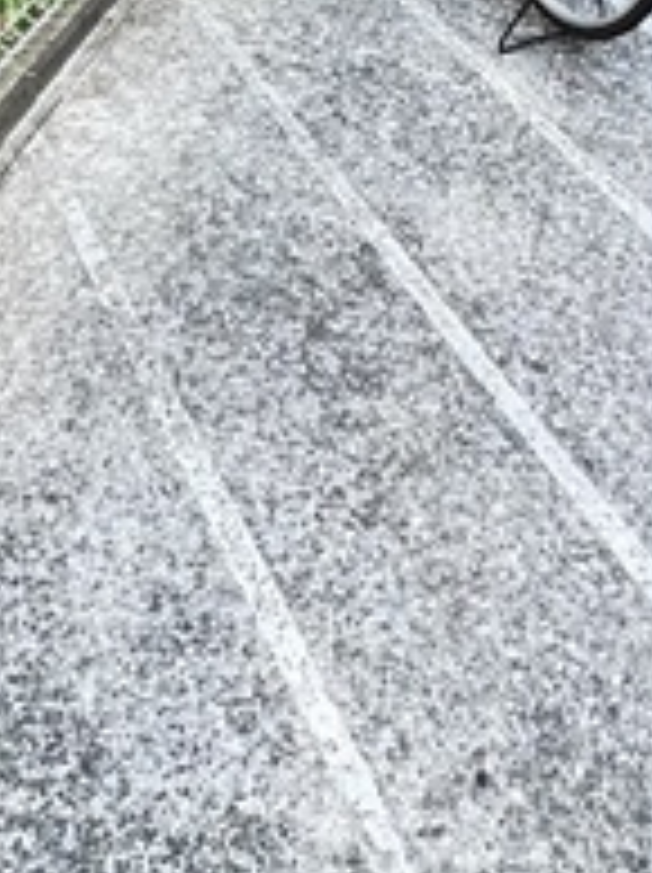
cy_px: 94
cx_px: 290
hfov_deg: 30.8
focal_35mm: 47
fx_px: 1183
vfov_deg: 37.9
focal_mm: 1.57
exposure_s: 1/87
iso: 250
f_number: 1.8
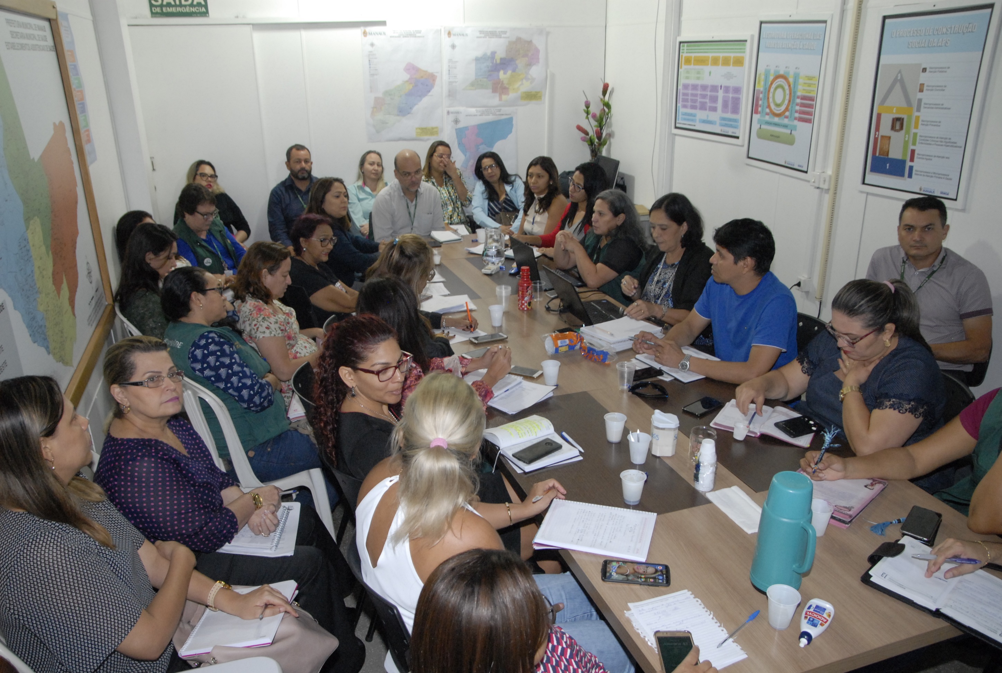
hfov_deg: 70.3
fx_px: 711
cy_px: 336
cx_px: 501
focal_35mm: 26
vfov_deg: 50.6
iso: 1000
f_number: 4.5
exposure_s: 1/30
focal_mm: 17
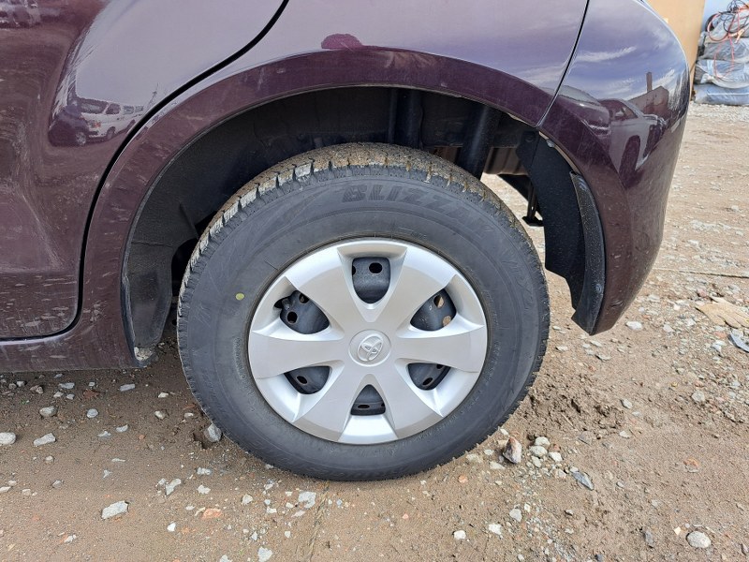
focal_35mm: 24
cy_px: 281
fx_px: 519
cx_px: 374
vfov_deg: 56.8
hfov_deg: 71.6
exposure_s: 1/177
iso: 50
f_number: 1.8
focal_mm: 5.23
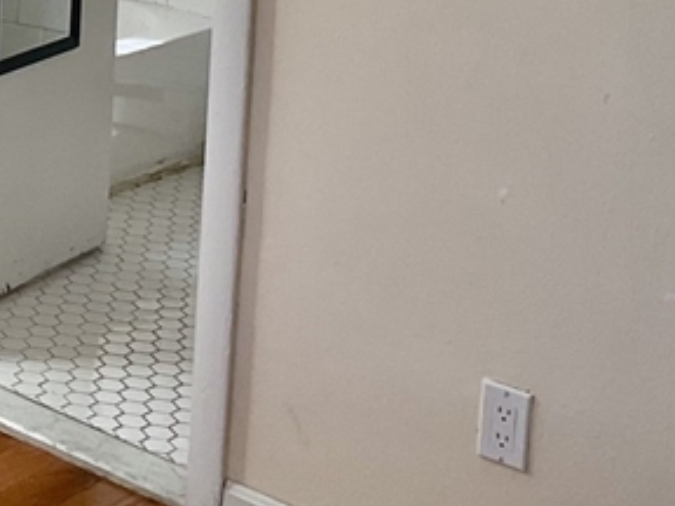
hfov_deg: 17.2
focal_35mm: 103
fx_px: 2008
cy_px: -239
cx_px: -333
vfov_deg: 13.6
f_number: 1.8
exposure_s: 1/120
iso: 25
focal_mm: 3
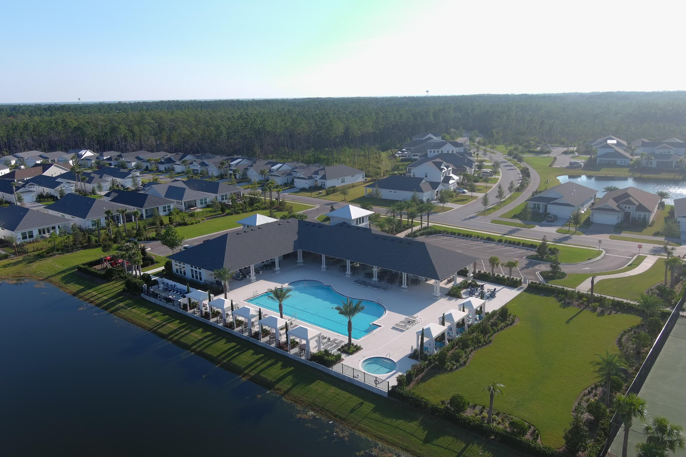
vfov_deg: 45.0
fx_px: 553
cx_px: 343
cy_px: 228
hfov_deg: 63.7
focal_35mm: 29
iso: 100
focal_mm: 10.08
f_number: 2.8
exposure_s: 1/1250
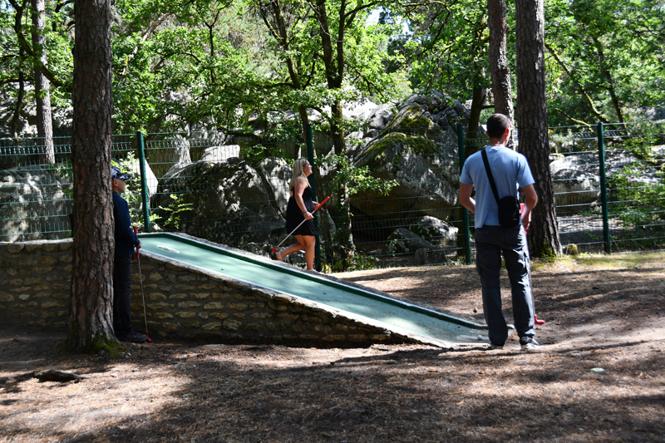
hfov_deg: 36.9
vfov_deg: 25.0
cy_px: 222
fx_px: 997
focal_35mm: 54
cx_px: 332
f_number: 5.6
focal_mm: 36
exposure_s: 1/250
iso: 220
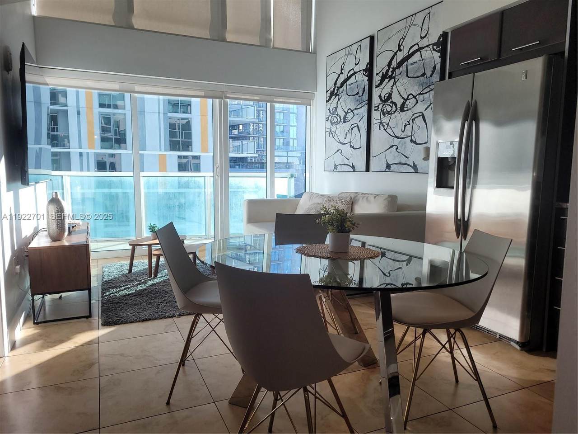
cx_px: 289
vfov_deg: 53.1
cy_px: 217
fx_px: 434
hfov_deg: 67.3
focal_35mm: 26
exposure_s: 1/317
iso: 40
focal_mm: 5.4
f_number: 1.8
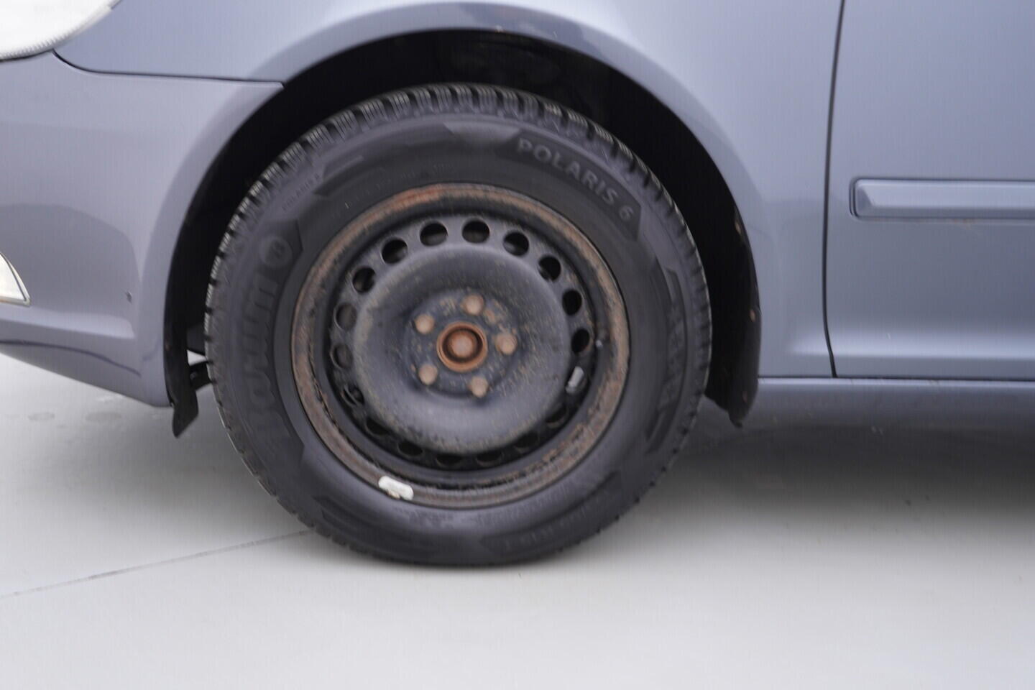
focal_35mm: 36
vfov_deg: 36.9
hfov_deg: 53.1
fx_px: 1035
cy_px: 345
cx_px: 518
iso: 125
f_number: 2.8
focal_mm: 24
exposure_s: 1/40
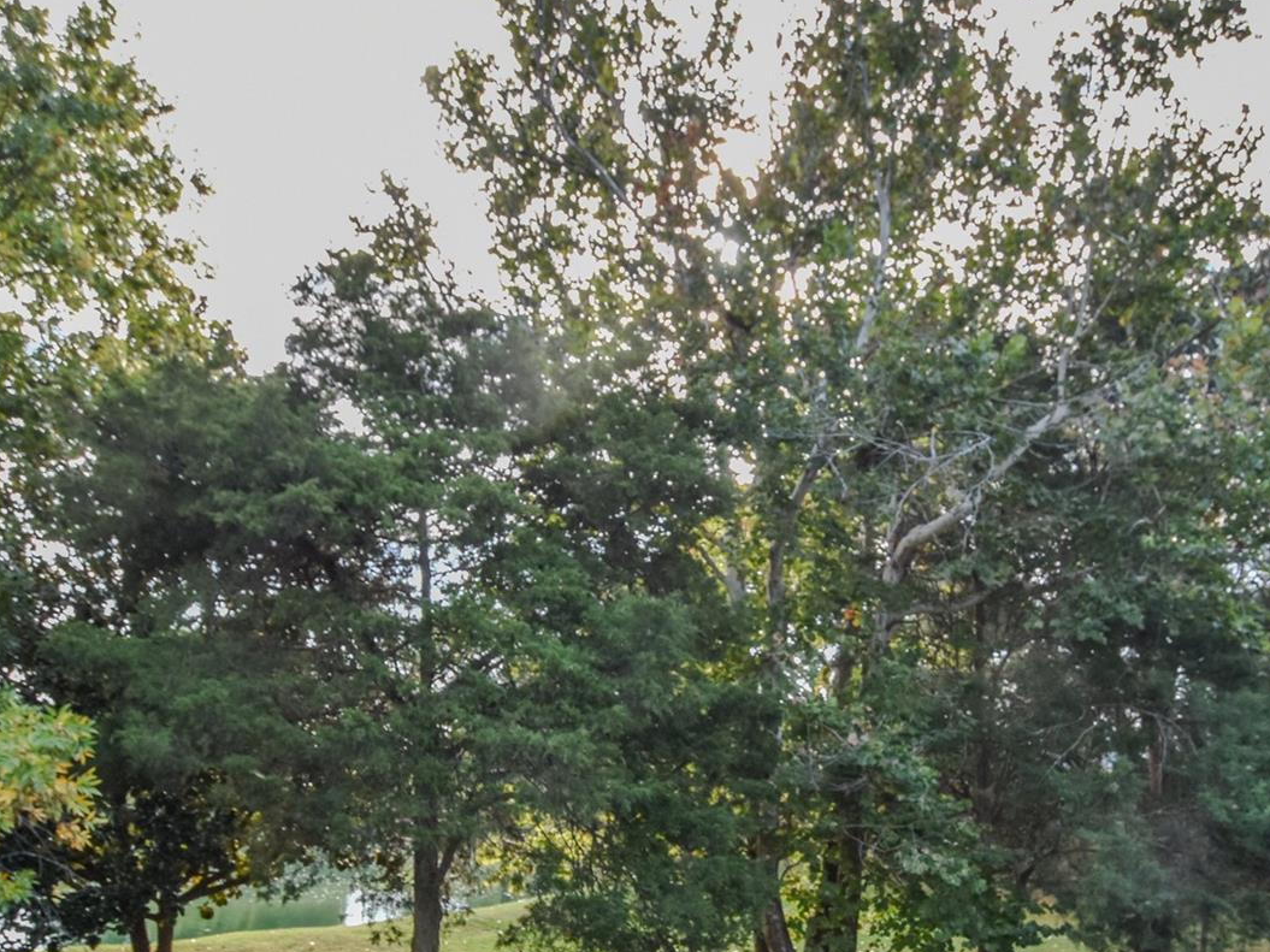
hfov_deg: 63.2
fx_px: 1027
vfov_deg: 47.5
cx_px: 727
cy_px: 738
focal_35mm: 28
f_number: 6.3
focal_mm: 10
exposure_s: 1/160
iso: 400
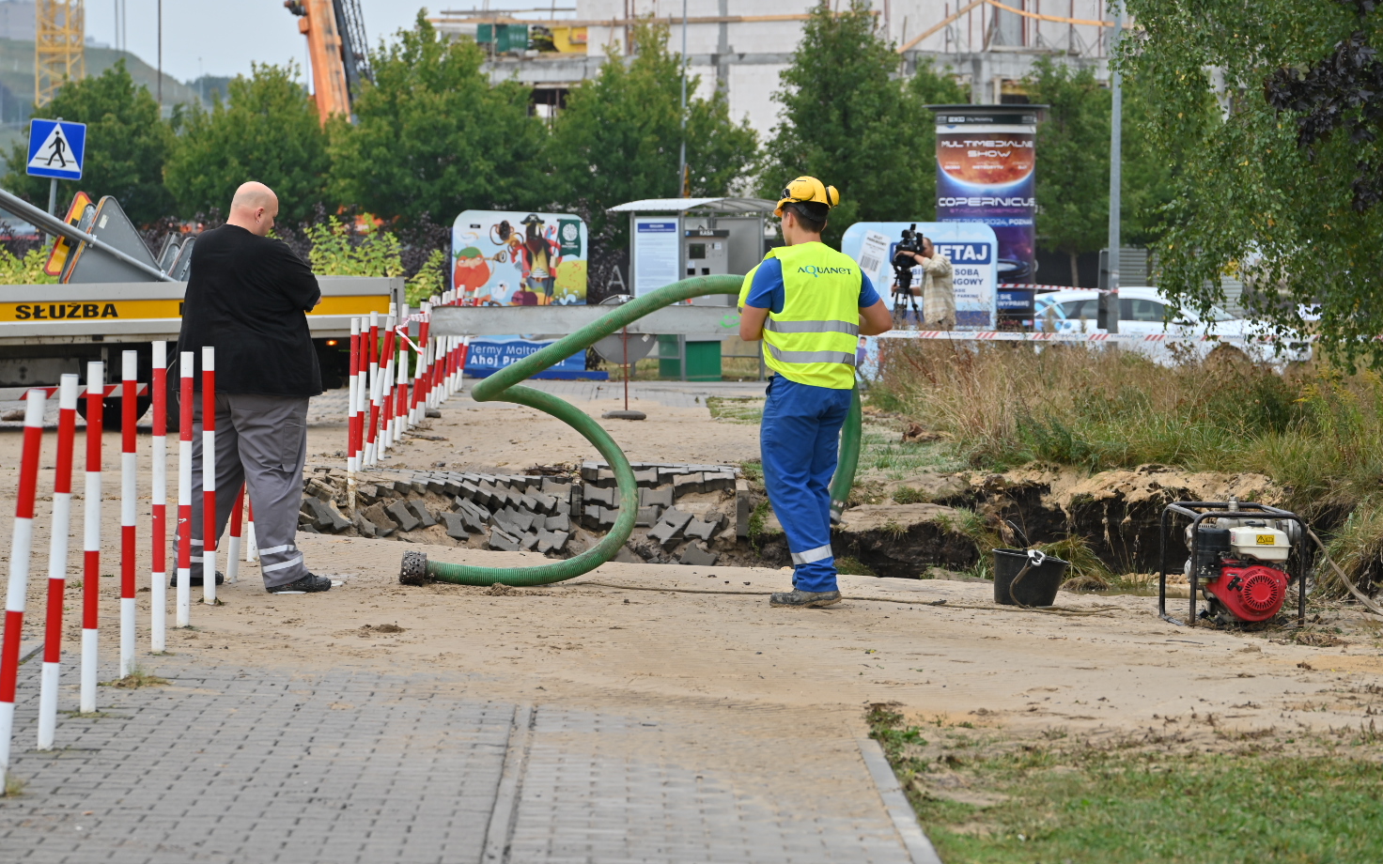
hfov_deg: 16.2
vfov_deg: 10.2
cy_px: 413
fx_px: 4862
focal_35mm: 129
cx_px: 633
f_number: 5.6
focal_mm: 115
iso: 100
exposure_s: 1/125
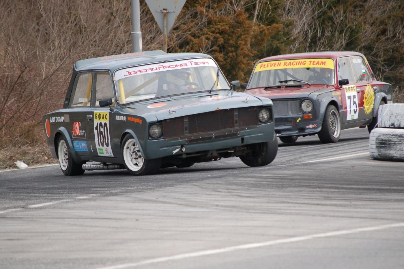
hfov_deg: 6.9
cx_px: 202
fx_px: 3364
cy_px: 134
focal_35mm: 300
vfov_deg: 4.6
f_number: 5.6
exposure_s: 1/640
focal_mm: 200
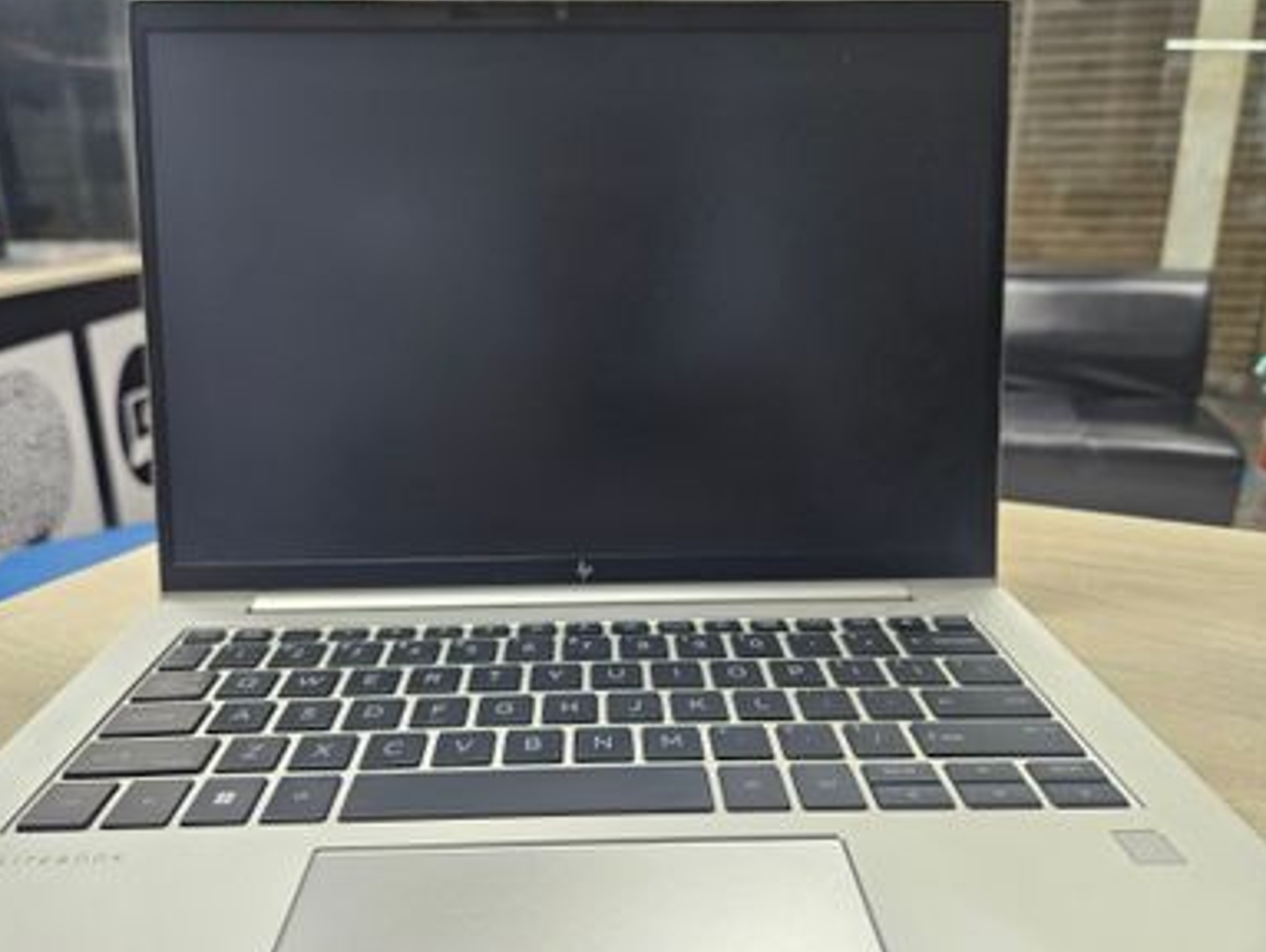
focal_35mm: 24
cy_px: 479
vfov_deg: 56.9
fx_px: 879
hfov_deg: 71.5
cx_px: 621
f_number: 1.8
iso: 160
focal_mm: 5.4
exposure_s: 1/100
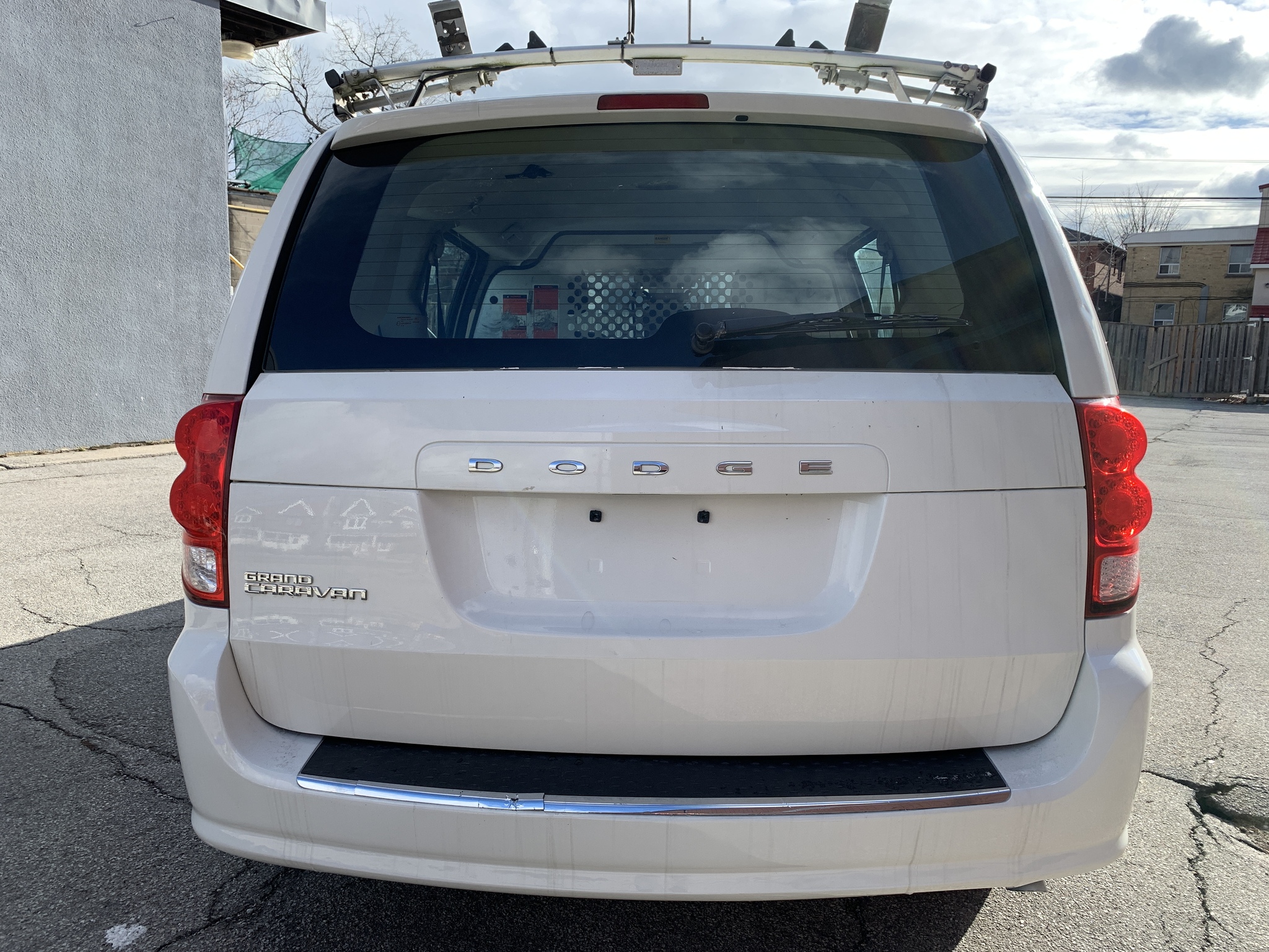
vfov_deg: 53.1
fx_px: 953
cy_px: 476
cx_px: 634
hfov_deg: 67.3
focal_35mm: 26
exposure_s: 1/1220
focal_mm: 4.25
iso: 25
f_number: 1.8
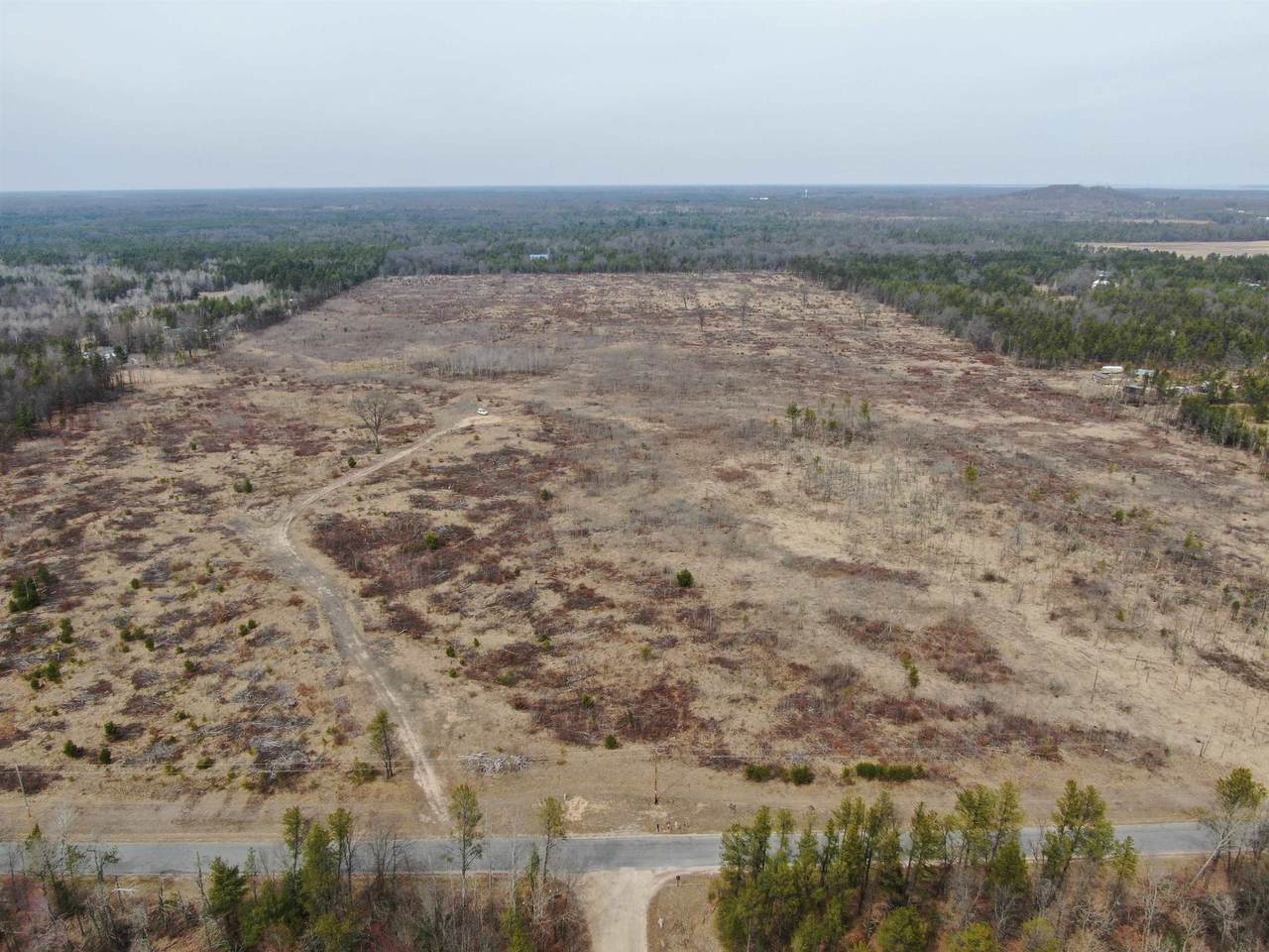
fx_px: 880
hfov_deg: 71.6
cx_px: 634
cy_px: 476
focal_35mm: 24
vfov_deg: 56.8
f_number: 2.8
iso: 100
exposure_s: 1/1000
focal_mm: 4.39
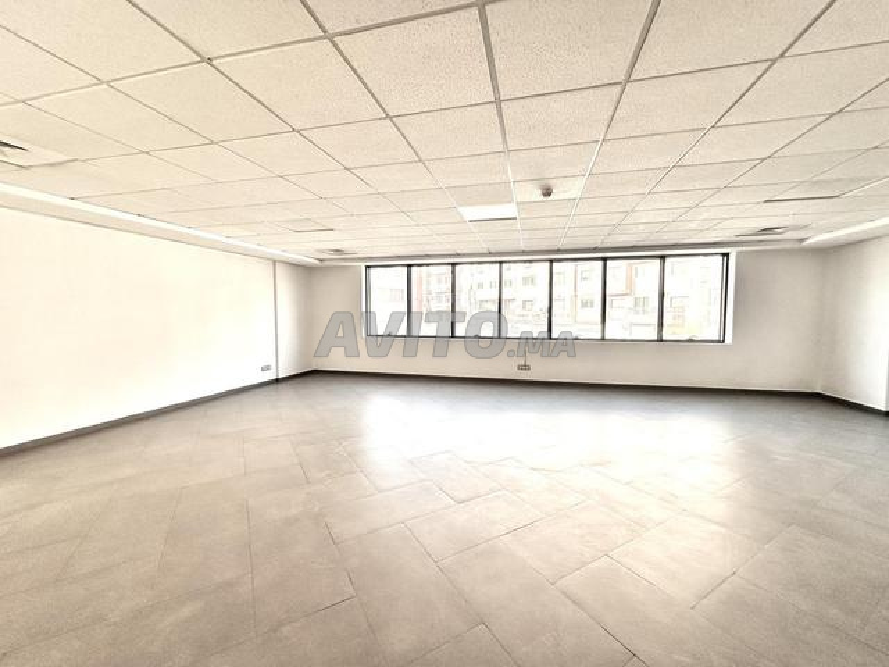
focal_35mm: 14
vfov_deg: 85.7
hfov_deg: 102.1
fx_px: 360
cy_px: 334
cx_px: 444
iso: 50
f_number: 2.2
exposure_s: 1/99
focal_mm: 2.22
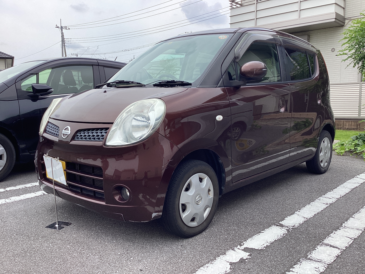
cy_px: 137
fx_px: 327
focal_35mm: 31
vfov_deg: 45.4
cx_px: 182
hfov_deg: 58.4
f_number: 2.4
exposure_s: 1/876
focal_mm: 3.3
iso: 25
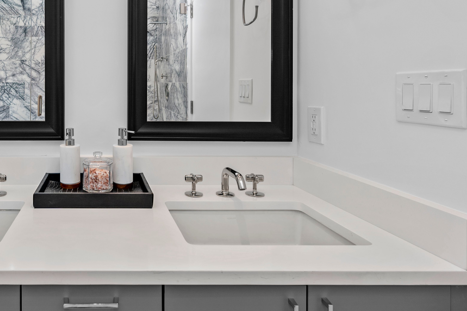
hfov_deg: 62.5
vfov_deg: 46.7
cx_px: 103
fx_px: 350
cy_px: 90
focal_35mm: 27
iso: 125
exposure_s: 1/200
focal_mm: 14
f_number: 5.6
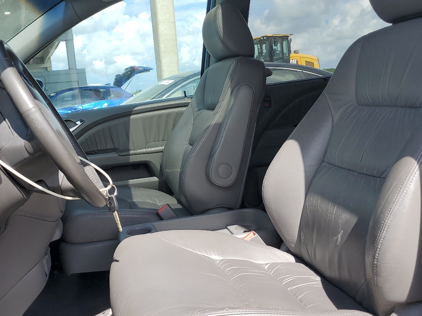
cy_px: 164
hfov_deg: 48.7
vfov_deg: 37.7
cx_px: 170
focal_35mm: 38
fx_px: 463
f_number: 1.5
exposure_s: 1/1250
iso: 50
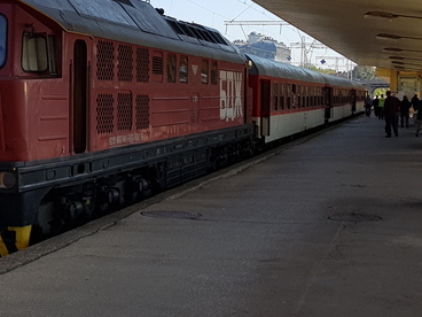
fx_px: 683
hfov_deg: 32.7
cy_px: 82
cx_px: 45
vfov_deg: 25.8
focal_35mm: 56
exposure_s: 1/1520
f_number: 1.7
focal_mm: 4.2
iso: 40
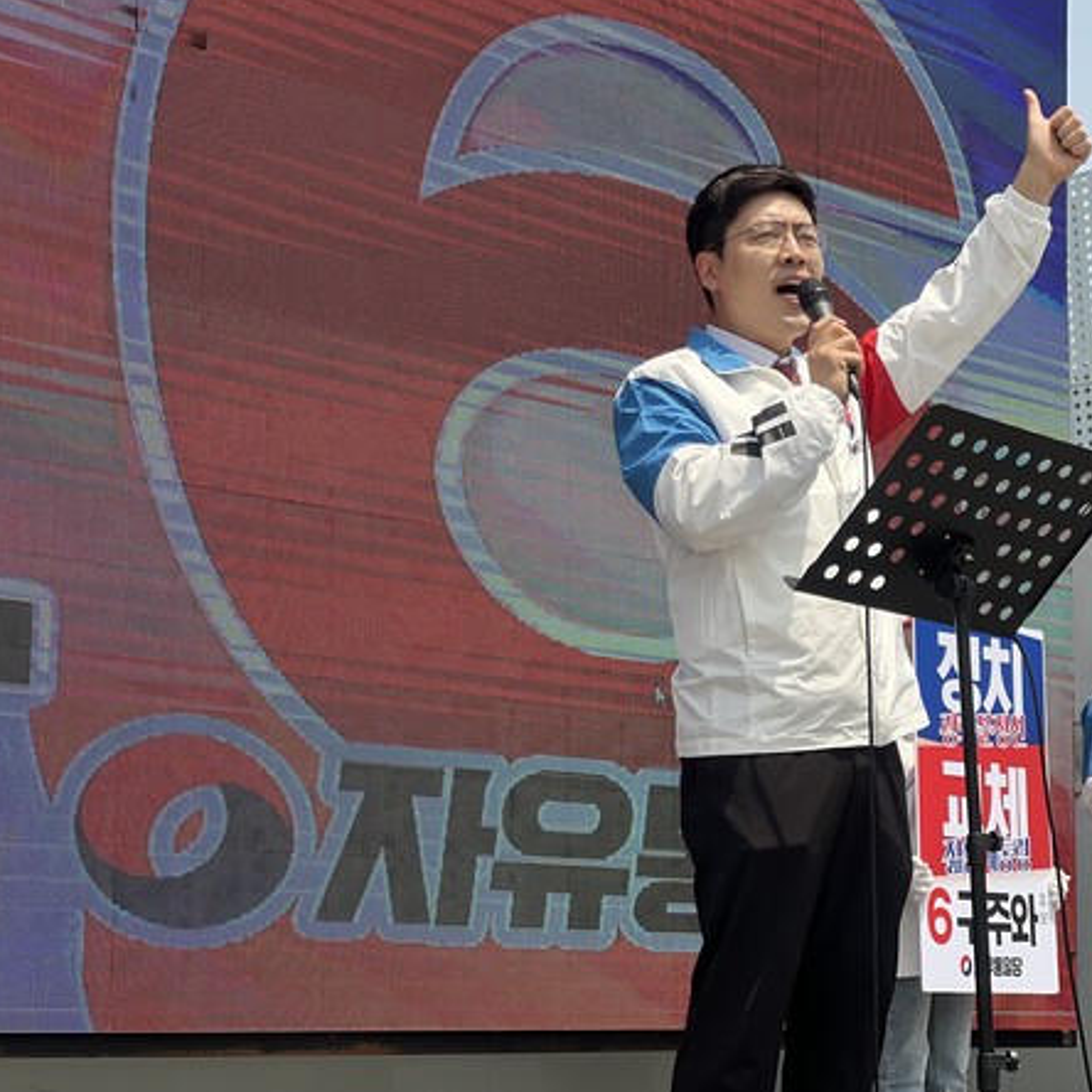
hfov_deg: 18.8
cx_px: 728
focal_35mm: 92
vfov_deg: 18.9
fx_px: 3284
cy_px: 541
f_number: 2.8
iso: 32
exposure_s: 1/518
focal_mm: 9
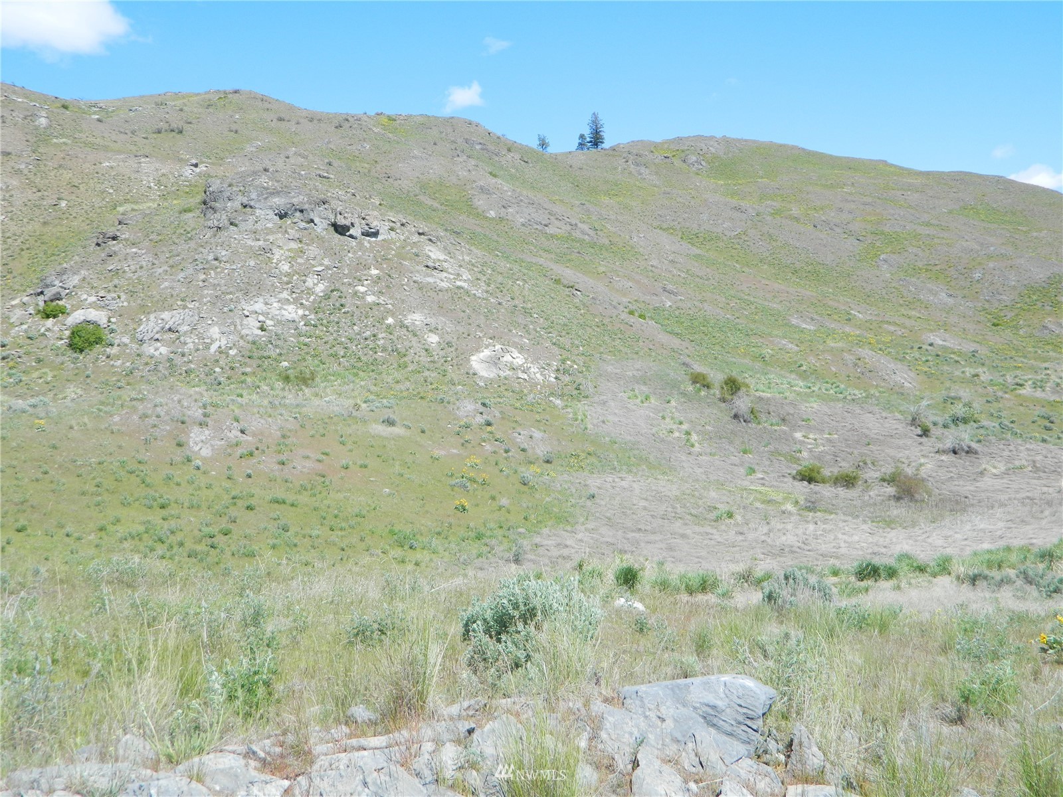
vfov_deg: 40.7
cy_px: 398
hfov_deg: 52.6
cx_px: 532
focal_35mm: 35
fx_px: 1075
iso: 80
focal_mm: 6.2
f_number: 3.3
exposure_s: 1/640
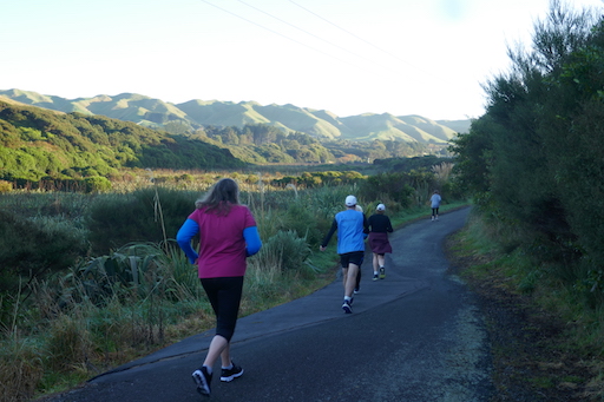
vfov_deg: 34.2
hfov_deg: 49.6
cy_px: 201
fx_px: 654
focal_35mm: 39
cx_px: 302
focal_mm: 14.1
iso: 125
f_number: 3.7
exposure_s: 1/125
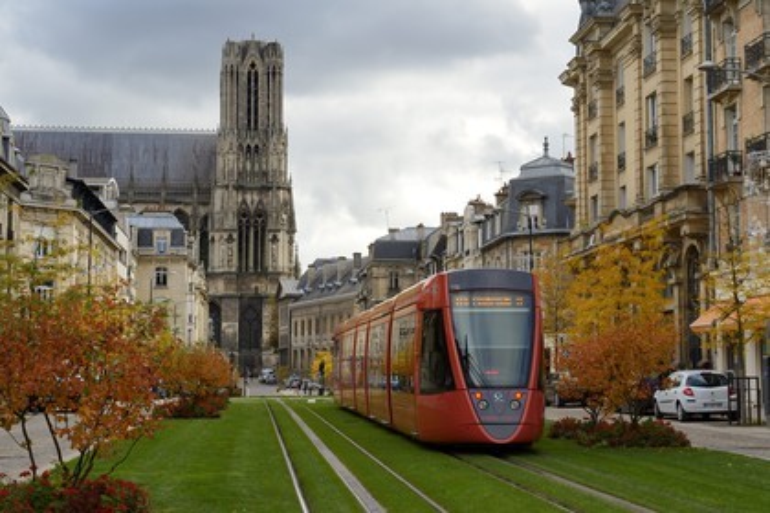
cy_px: 256
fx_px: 1326
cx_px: 385
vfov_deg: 21.9
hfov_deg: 32.4
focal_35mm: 62
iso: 400
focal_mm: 62
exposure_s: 1/200
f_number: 13
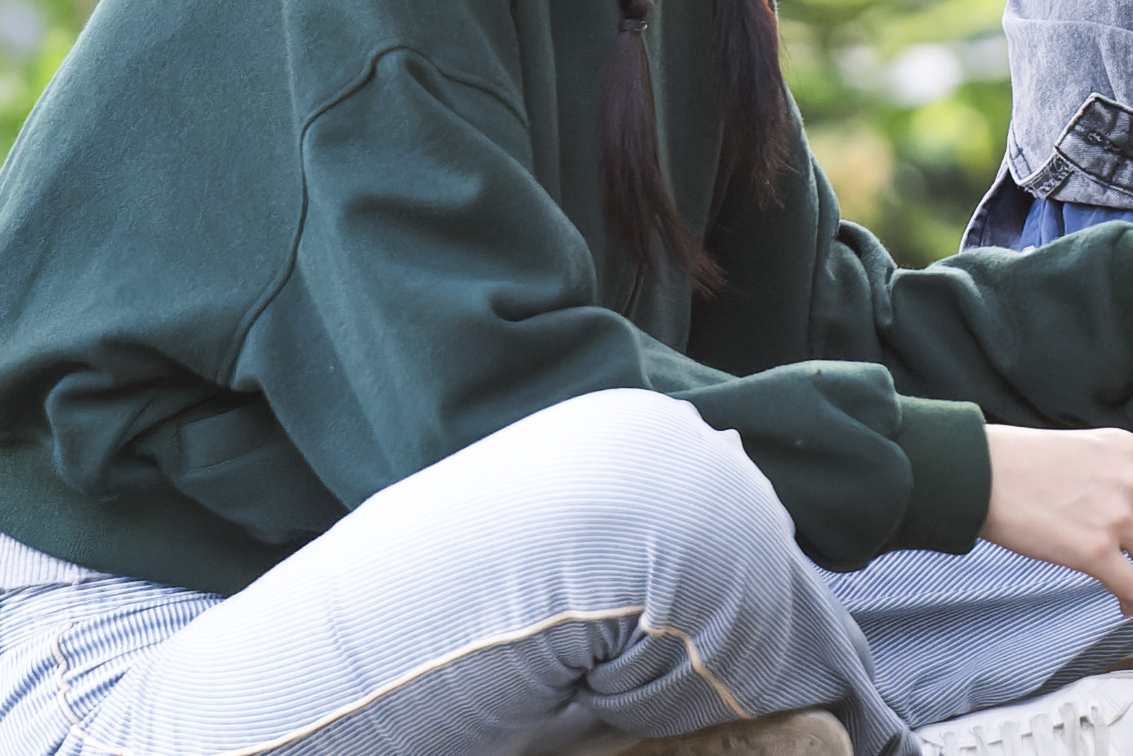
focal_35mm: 612
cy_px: -161
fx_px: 19261
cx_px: 1811
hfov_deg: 3.4
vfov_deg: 2.2
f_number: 4
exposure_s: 1/320
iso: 3200
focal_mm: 169
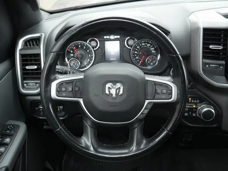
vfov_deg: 41.8
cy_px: 86
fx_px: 224
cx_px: 114
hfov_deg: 53.9
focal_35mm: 34
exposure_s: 1/60
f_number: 5
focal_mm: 17
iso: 800
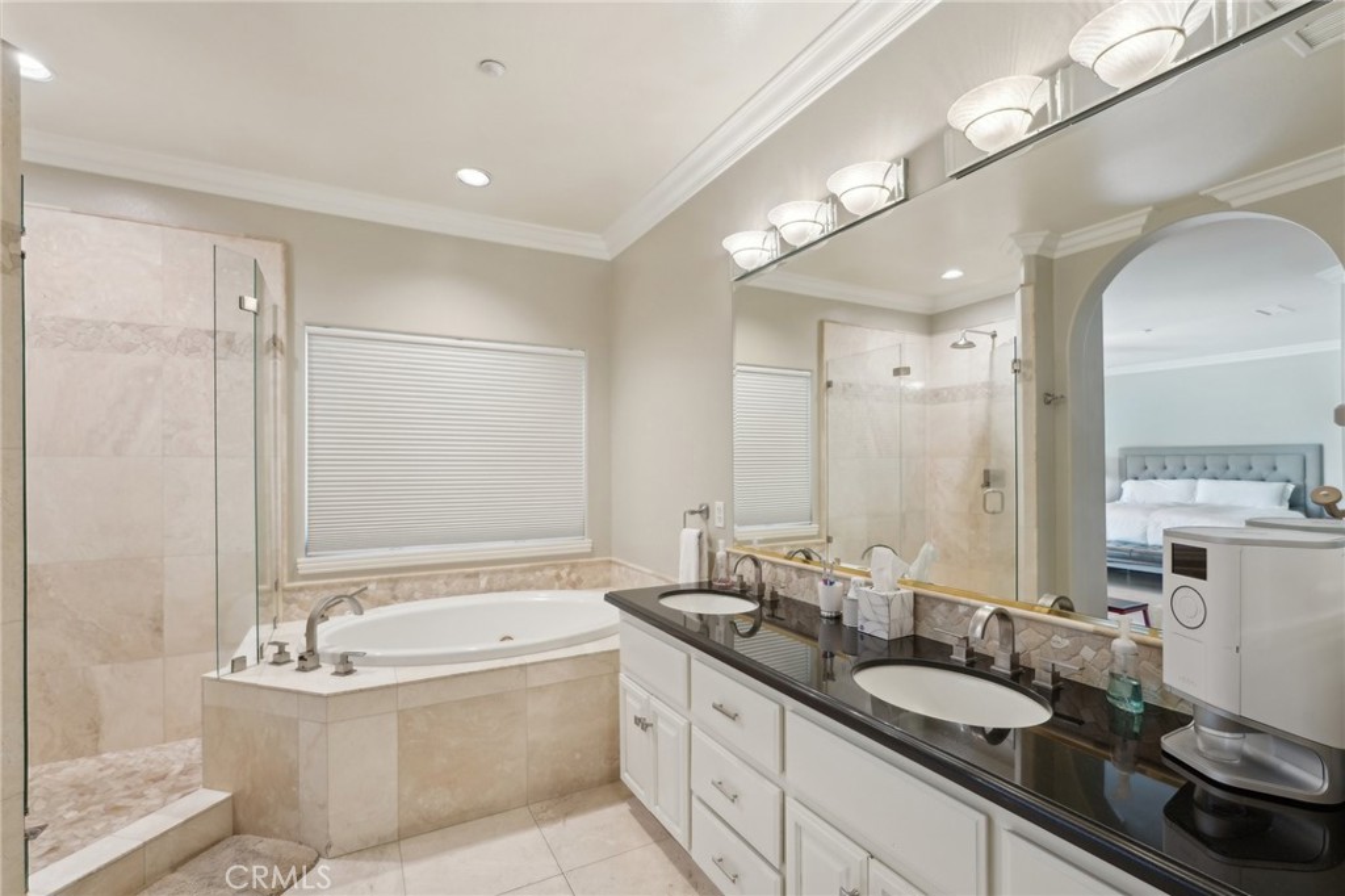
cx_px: 672
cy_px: 448
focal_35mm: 16
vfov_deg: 73.7
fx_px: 598
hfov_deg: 96.8
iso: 400
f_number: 8
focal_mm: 16
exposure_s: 1/6
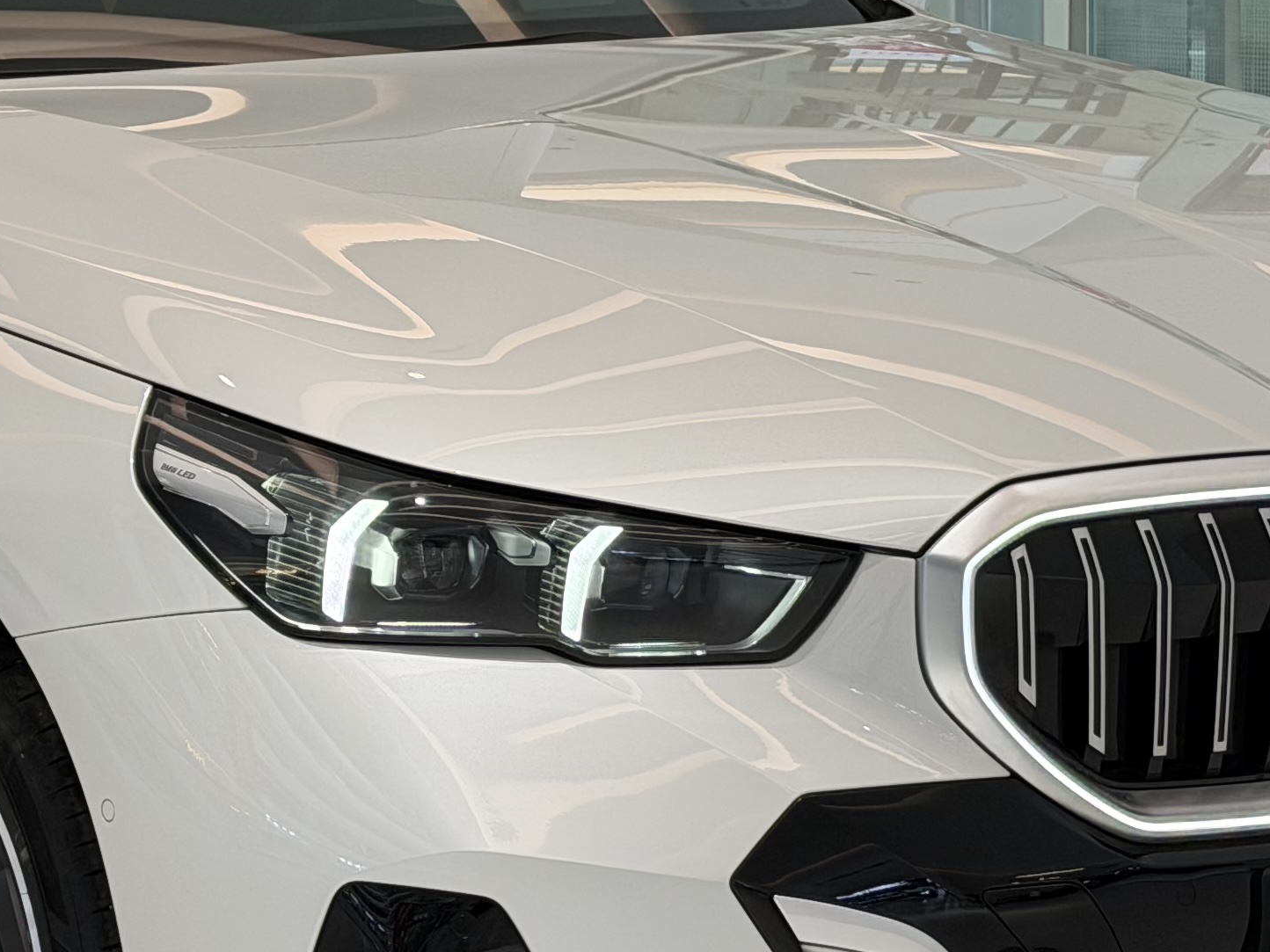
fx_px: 4916
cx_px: 398
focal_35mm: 134
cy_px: 432
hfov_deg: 14.7
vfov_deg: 11.1
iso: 100
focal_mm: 6.76
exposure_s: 1/100
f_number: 1.78
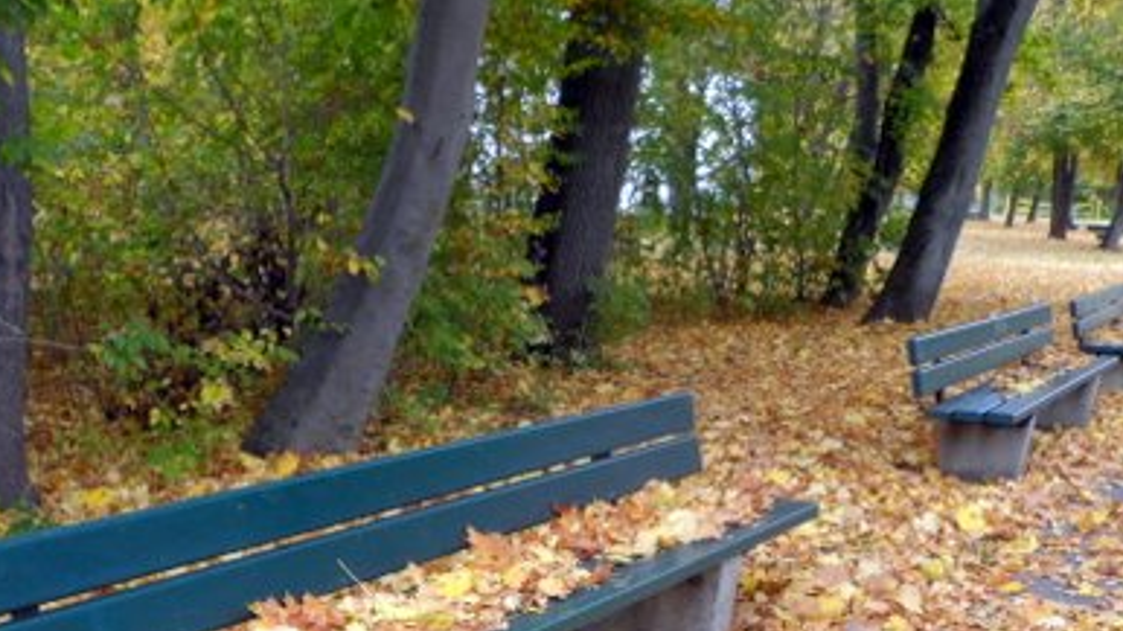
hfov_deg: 43.7
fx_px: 1399
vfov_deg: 24.5
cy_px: 602
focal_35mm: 47
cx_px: 567
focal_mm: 4.9
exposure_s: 1/125
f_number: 3.3
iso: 80
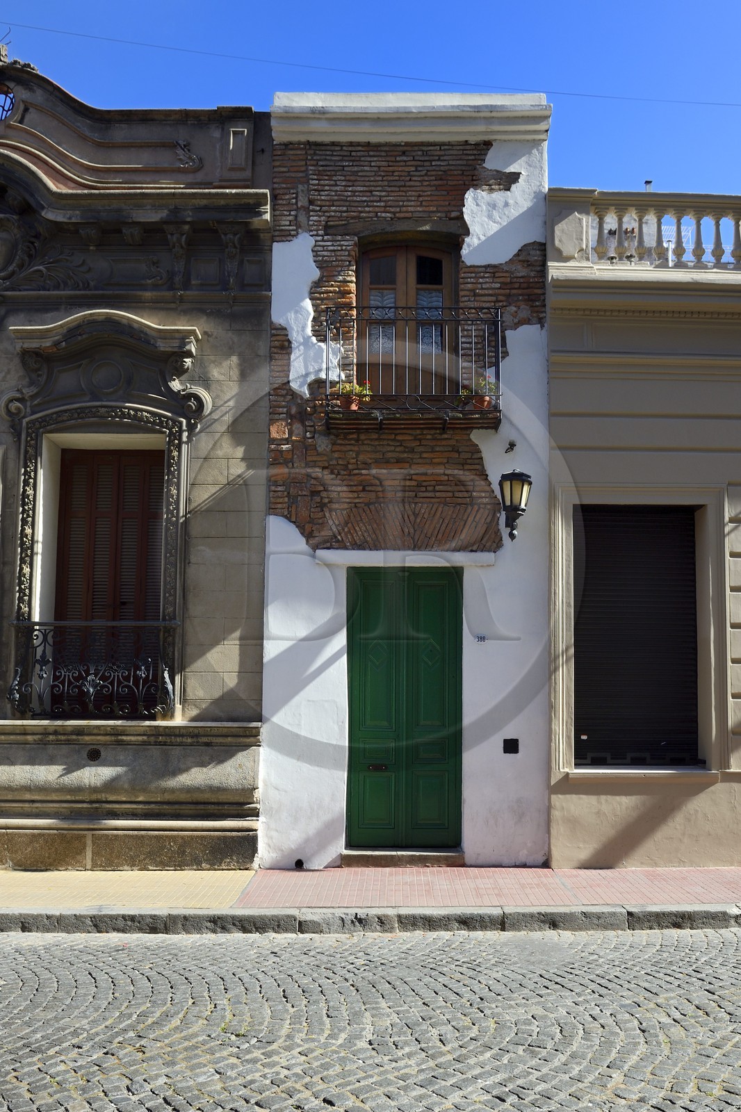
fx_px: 741
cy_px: 556
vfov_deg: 73.8
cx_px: 370
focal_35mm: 24
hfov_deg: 53.1
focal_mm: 24
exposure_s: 1/250
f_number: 8
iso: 200
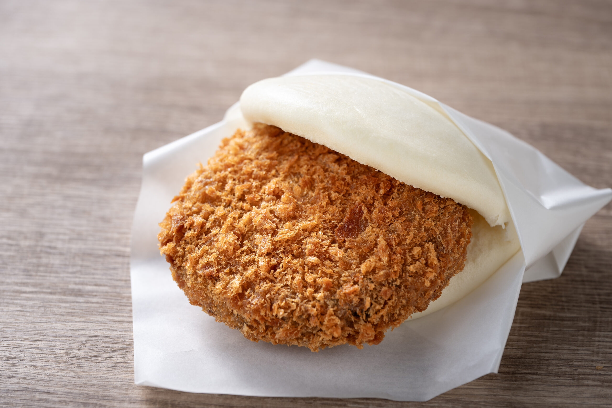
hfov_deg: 17.8
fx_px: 1955
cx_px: 306
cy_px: 204
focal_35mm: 115
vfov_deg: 11.9
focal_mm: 115
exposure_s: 1/200
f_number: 8
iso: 160
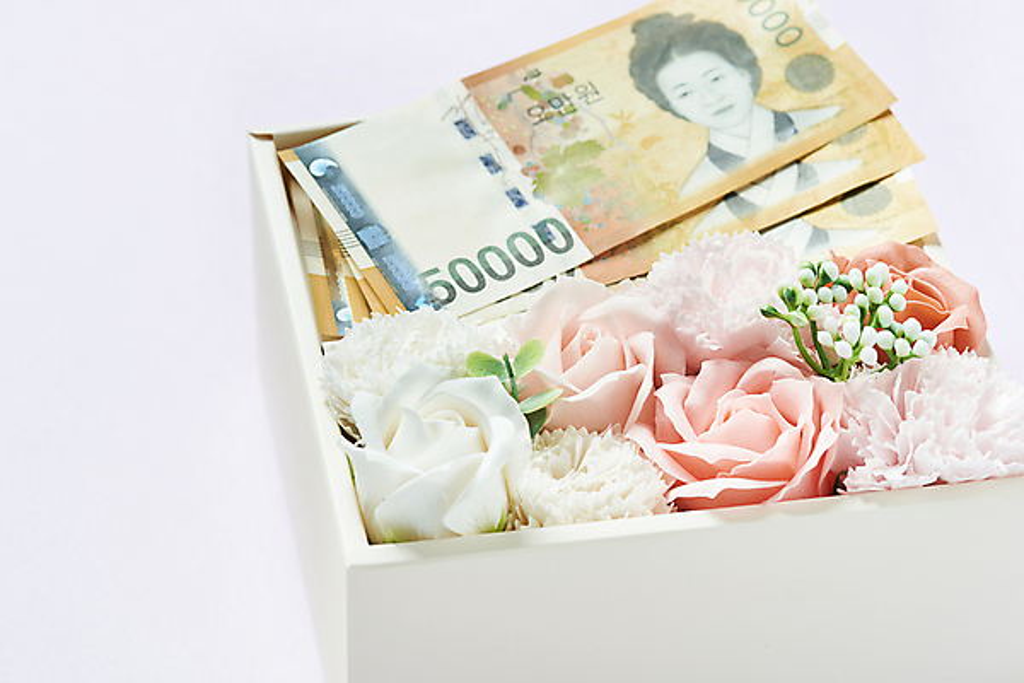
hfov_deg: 19.5
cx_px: 512
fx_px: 2986
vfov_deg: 13.0
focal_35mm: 105
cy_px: 342
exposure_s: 1/125
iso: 100
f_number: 11
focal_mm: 105
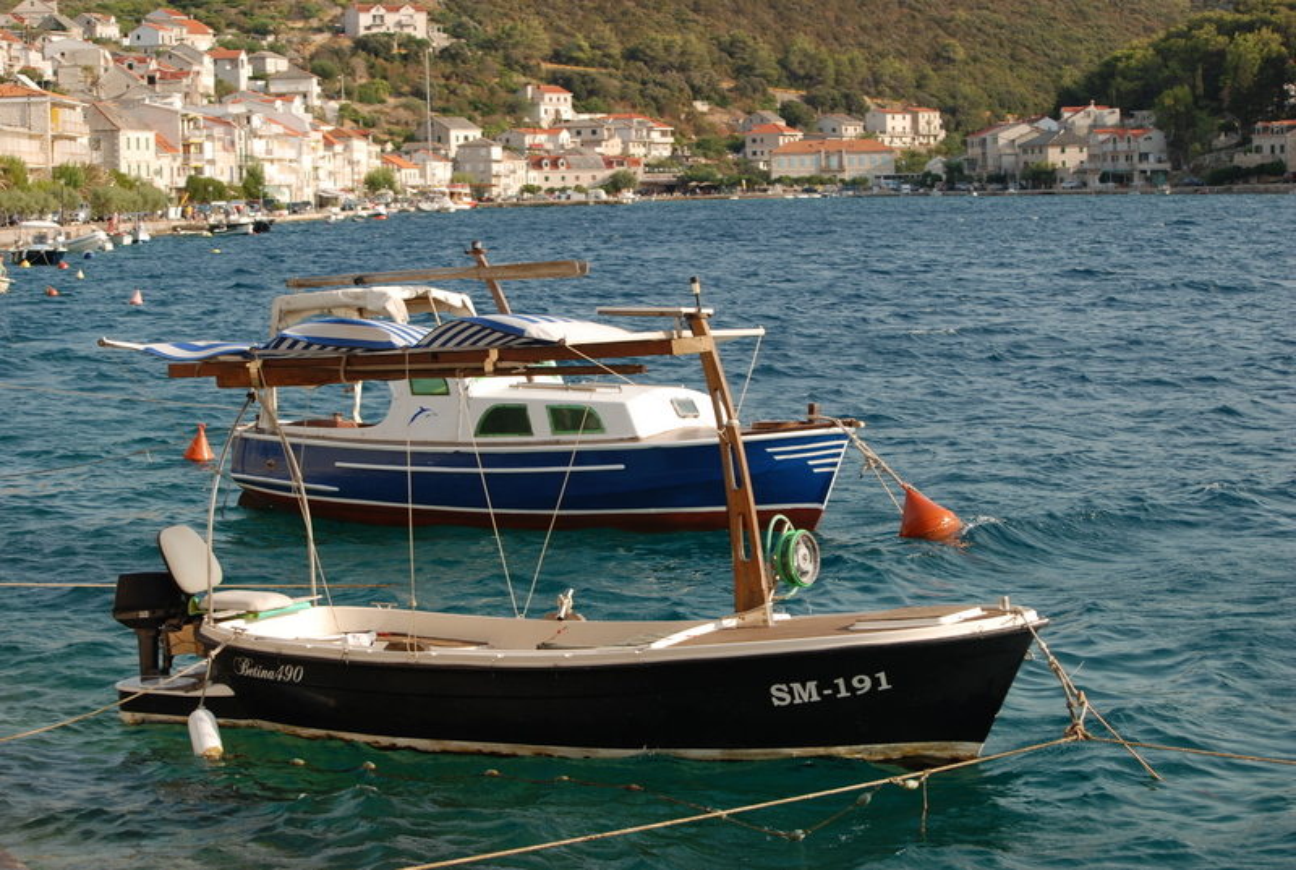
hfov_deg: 24.6
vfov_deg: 16.6
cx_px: 648
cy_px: 435
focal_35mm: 82
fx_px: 2976
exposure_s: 1/200
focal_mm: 55
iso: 100
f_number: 7.1
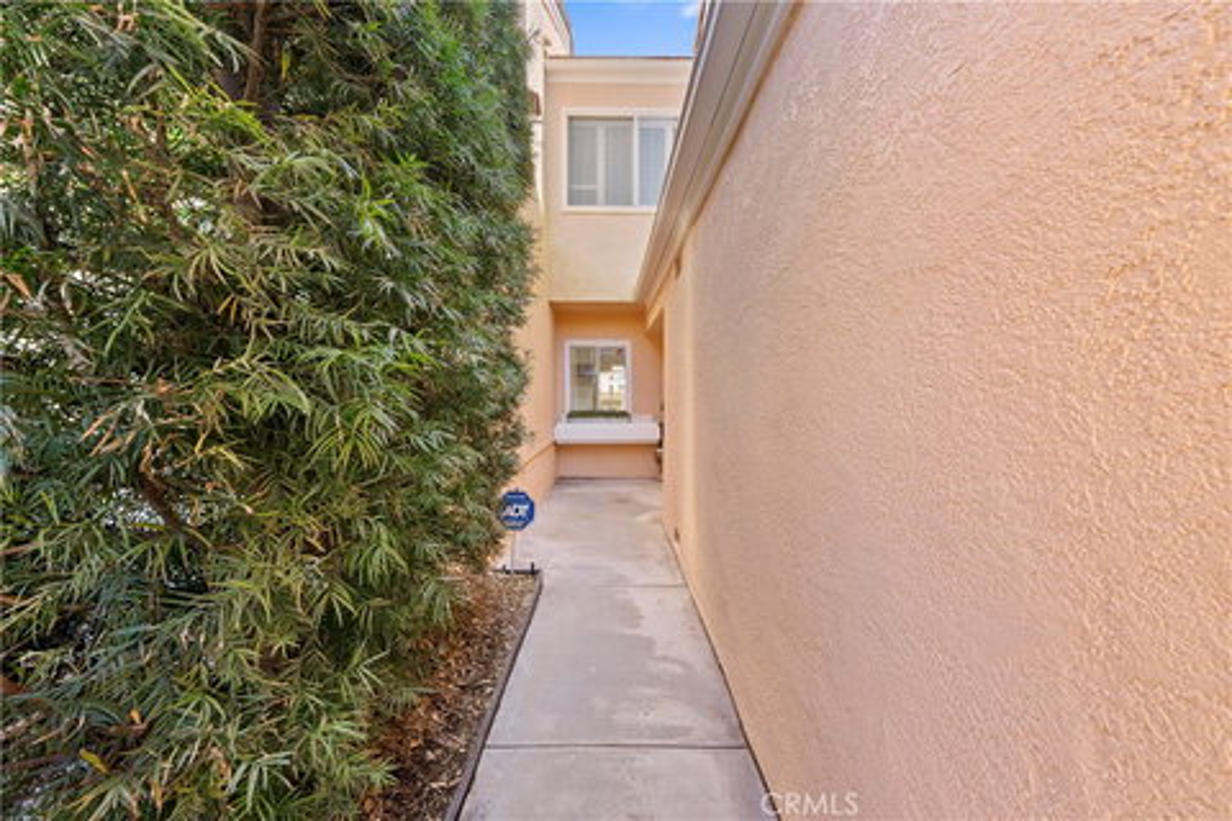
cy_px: 410
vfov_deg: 81.2
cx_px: 616
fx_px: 479
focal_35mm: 14
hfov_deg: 104.3
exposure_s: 1/6
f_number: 8
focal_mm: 14
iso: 200
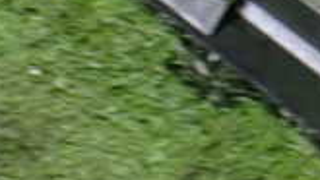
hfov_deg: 17.2
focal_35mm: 119
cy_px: -103
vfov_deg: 9.8
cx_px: 384
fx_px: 1010
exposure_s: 1/30
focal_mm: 5.4
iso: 1000
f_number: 2.3
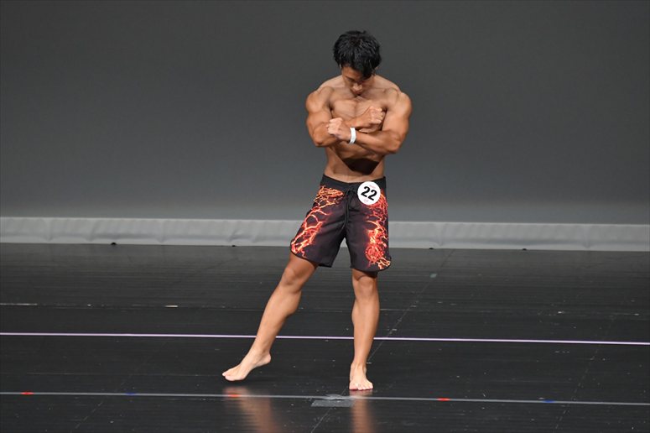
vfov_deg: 3.7
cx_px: 325
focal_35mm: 375
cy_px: 216
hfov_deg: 5.5
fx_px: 6768
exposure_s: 1/400
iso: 4000
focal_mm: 250
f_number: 5.6
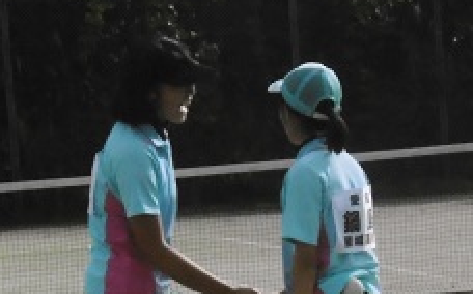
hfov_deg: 7.8
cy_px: 280
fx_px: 3451
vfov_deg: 4.9
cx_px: 116
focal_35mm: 268
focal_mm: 21.5
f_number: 12.6
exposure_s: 1/1000
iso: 1600
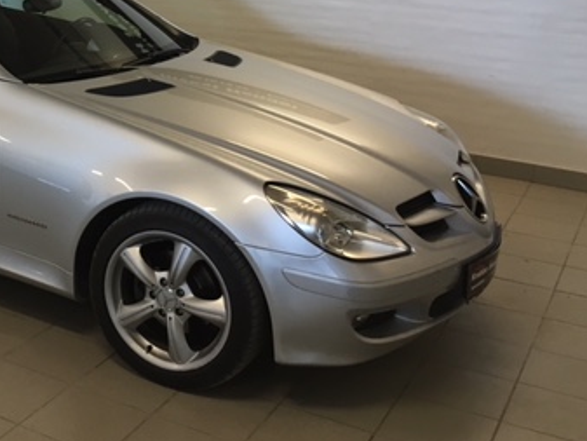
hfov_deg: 33.3
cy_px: 61
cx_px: 68
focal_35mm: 55
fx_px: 933
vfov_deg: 25.9
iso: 50
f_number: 2.2
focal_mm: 4.15
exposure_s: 1/33
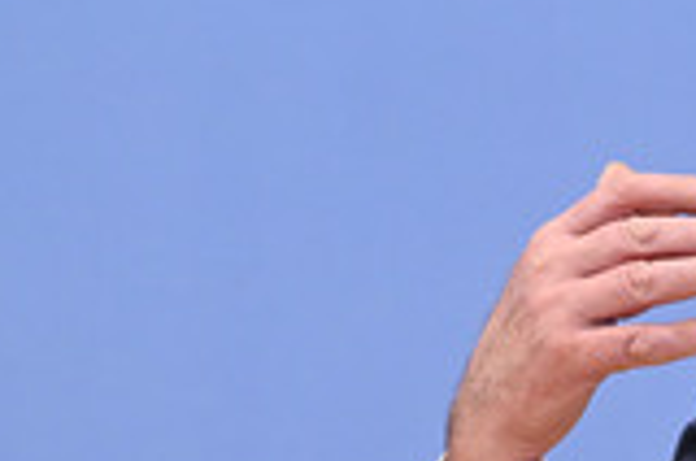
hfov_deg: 8.0
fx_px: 4901
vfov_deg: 5.4
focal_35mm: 254
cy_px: 304
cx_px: 972
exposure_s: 1/500
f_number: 6.3
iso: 4000
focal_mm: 90
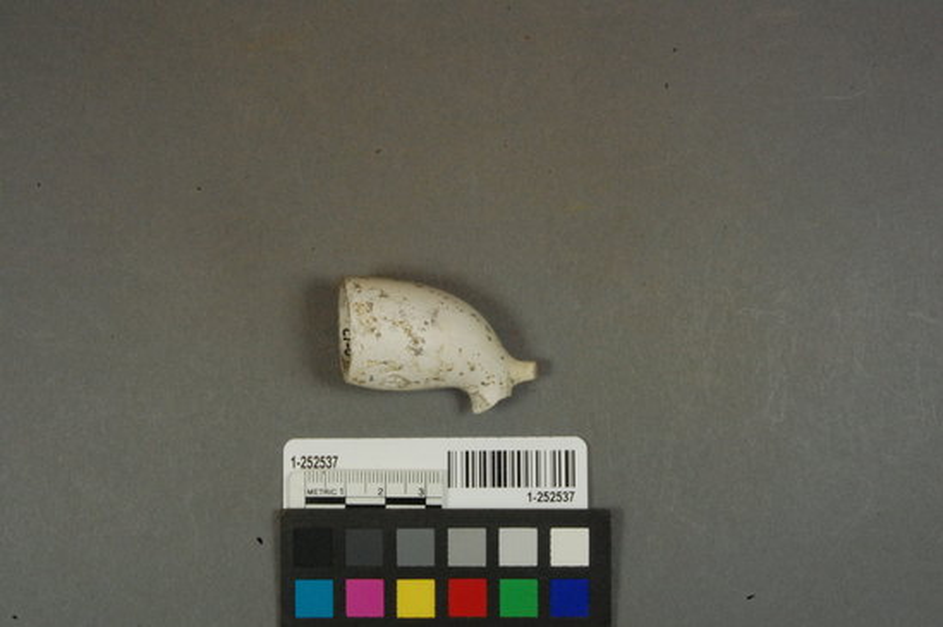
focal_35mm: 57
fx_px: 1492
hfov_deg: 35.1
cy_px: 314
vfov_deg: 23.7
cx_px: 472
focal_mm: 38
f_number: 32
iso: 1600
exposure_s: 1/25
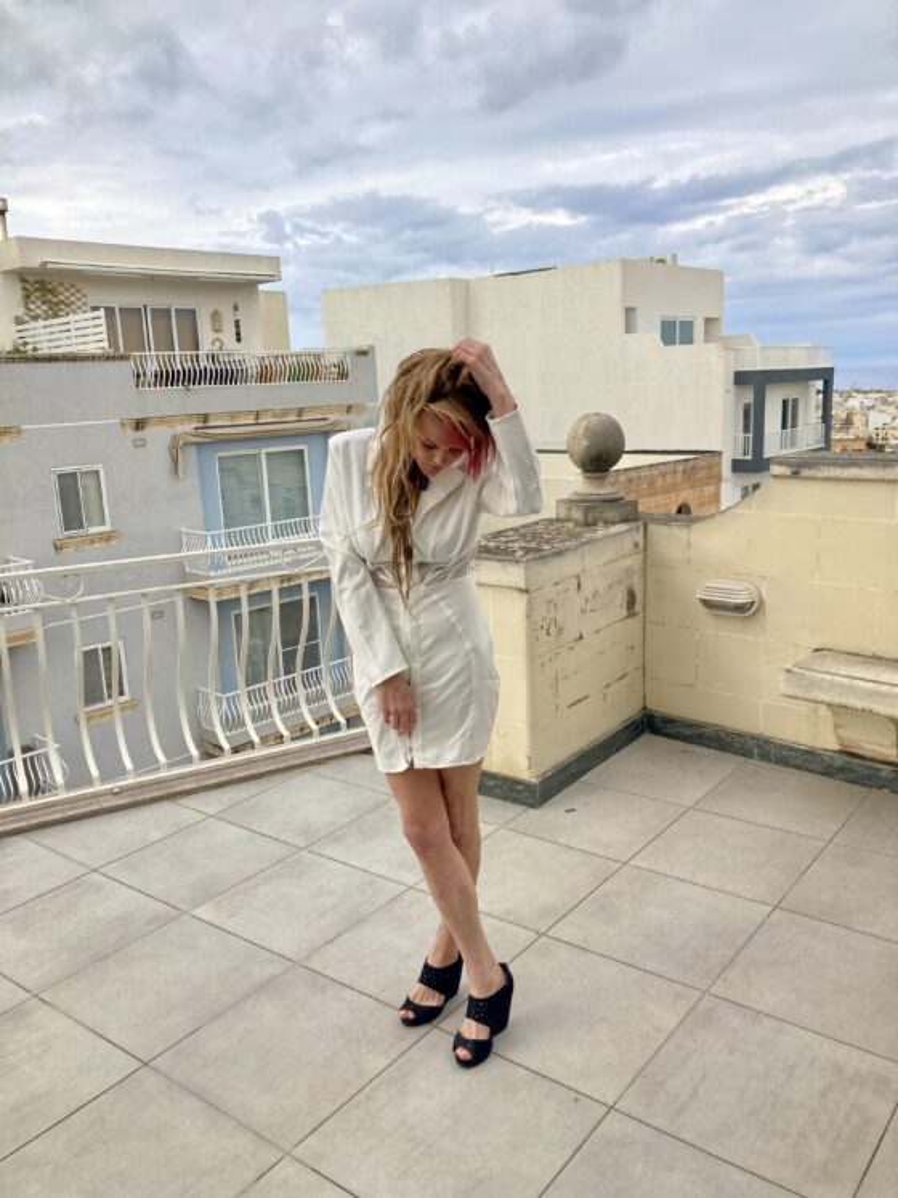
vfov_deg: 63.5
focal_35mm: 28
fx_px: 969
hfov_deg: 49.7
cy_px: 599
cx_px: 449
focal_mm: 3.99
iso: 20
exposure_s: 1/615
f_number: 1.8
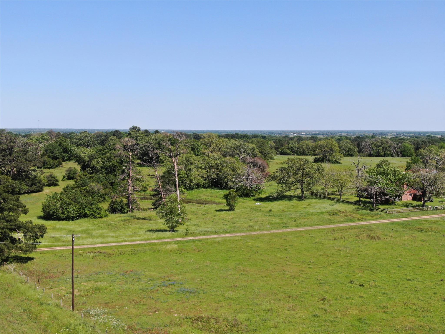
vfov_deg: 30.3
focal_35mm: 48
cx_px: 222
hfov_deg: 39.7
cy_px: 167
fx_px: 617
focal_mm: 8.6
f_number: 3.8
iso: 100
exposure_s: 1/640
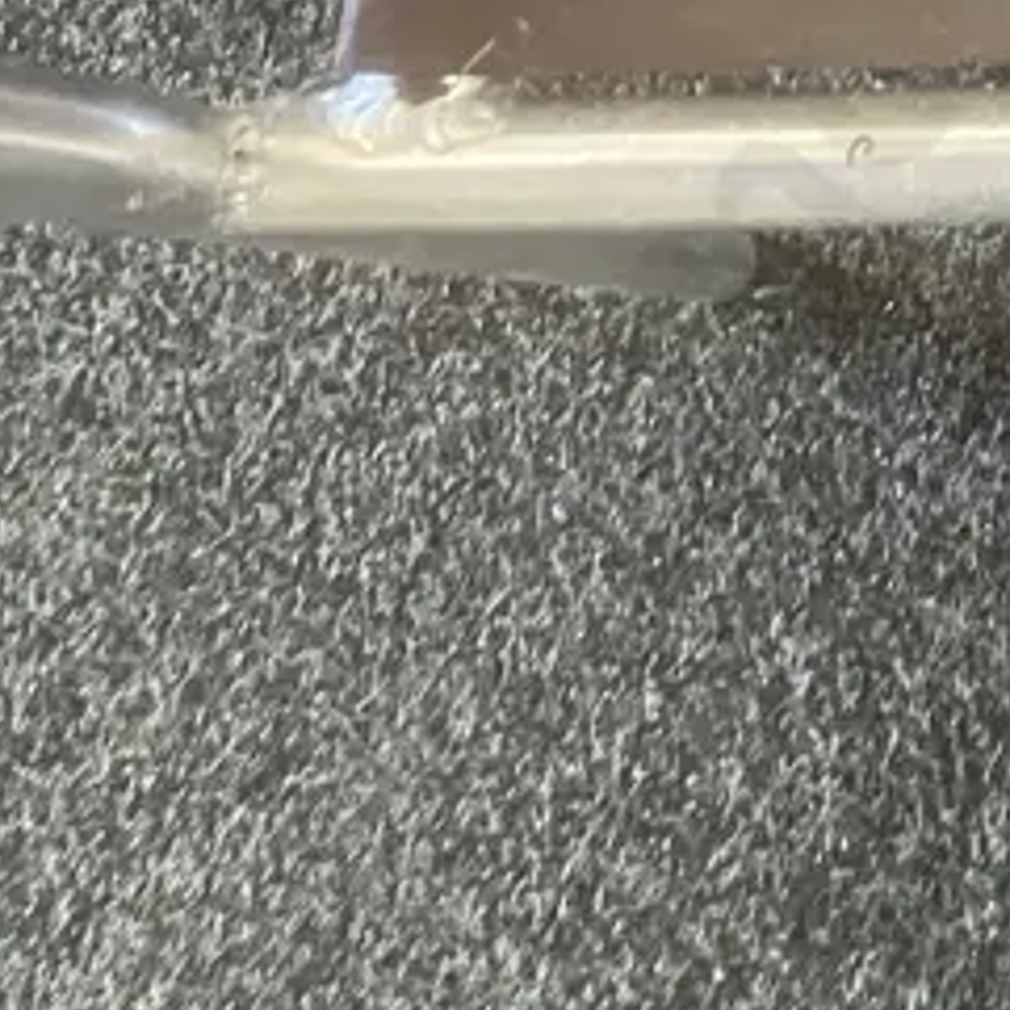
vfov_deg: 14.8
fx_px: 3466
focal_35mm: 105
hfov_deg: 15.4
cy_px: -721
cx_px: 1484
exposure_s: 1/33
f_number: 1.8
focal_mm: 3.99
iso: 400
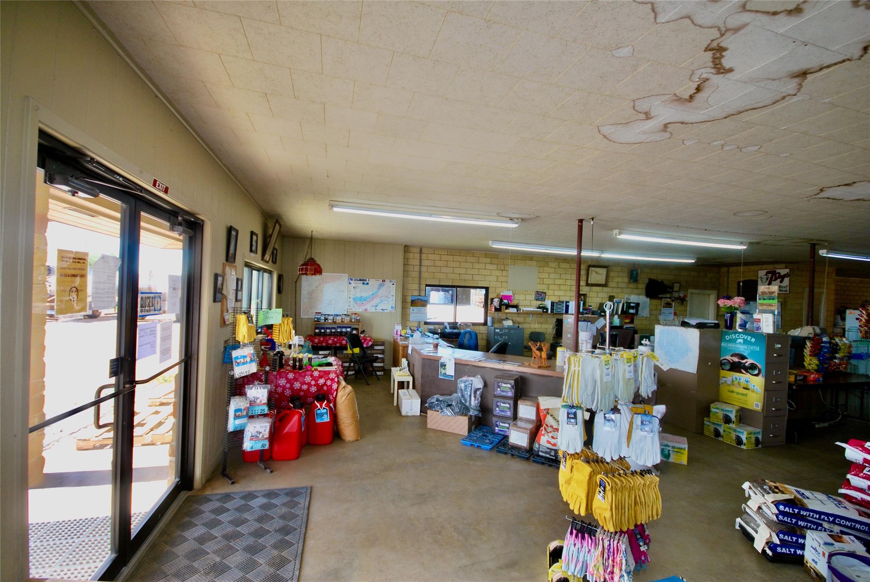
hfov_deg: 94.9
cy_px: 291
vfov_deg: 72.2
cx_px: 435
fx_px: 399
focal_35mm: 16
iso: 200
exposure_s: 1/60
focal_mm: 11
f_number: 4.2
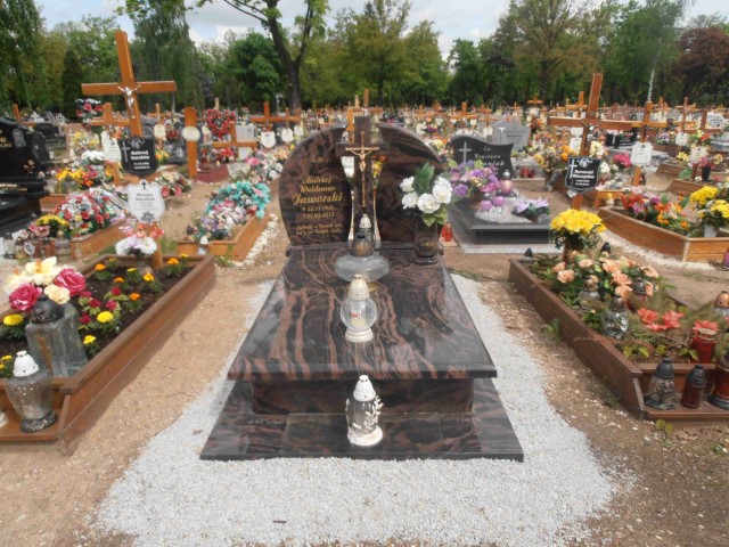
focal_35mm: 24
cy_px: 274
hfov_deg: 71.6
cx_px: 364
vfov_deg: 56.8
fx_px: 505
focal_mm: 4.2
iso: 80
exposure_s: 1/1250
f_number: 3
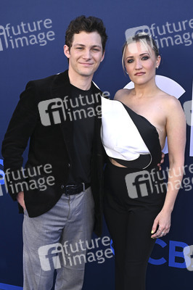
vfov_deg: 46.4
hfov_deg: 31.8
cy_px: 145
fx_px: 338
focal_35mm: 42
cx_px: 96
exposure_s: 1/200
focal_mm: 42
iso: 320
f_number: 6.3
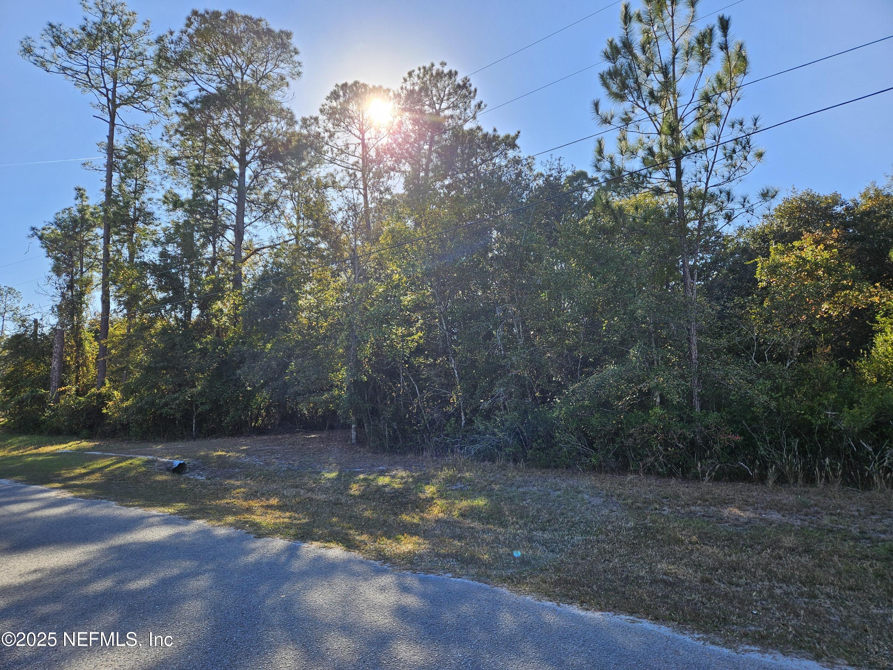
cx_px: 446
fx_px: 593
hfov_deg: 73.9
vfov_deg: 58.9
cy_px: 335
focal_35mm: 23
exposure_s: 1/794
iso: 25
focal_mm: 5.4
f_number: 1.8
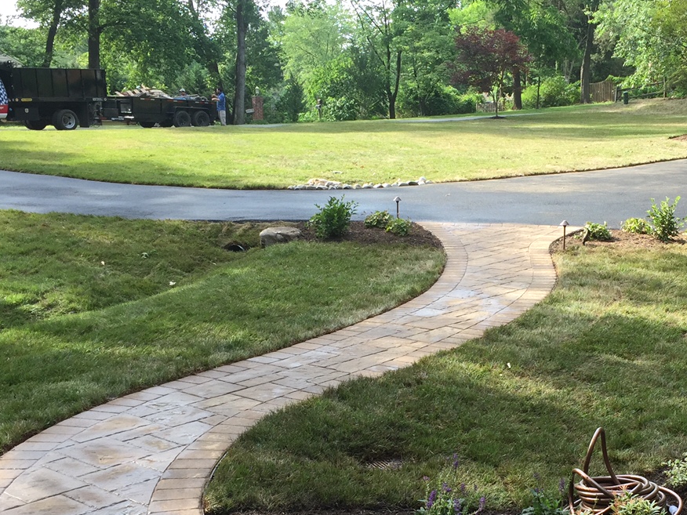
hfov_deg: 35.1
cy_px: 363
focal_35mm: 54
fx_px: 1072
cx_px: 471
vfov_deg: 26.8
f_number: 2.2
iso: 32
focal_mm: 4.15
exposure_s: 1/196
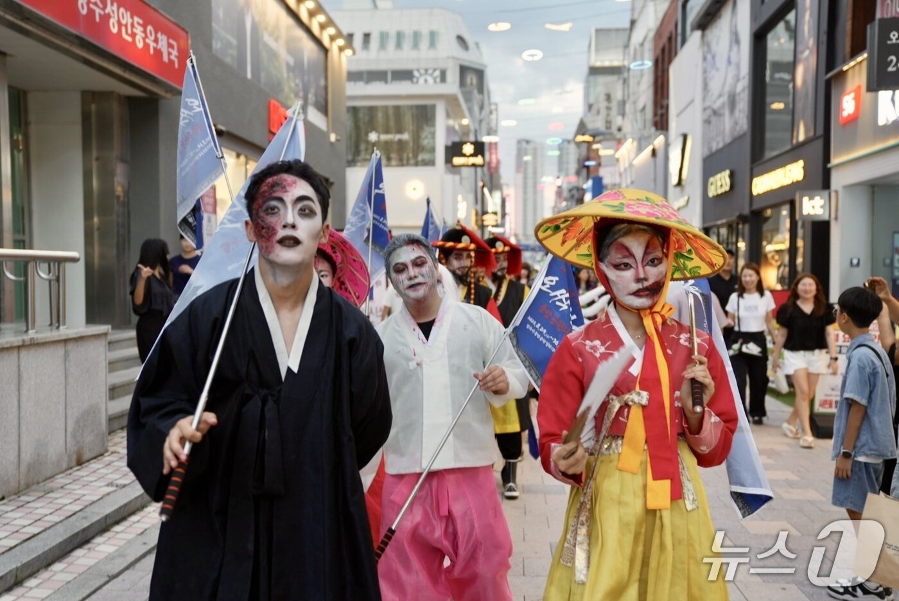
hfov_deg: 51.8
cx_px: 450
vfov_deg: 36.0
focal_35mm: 37
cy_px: 300
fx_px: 925
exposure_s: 1/125
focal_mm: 37
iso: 400
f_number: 2.8
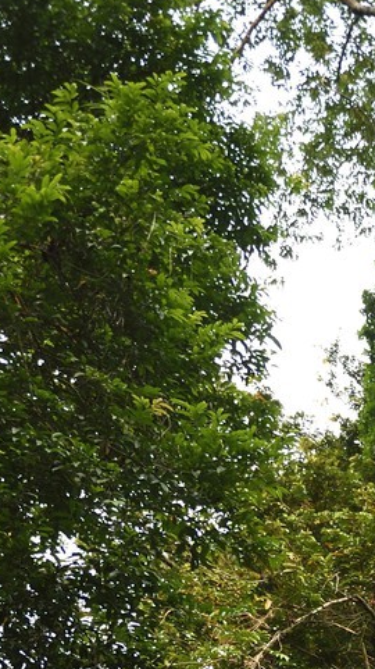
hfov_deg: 10.6
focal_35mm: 108
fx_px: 1912
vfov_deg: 17.6
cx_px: 631
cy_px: 1028
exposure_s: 1/320
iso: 400
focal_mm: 31
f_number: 3.2
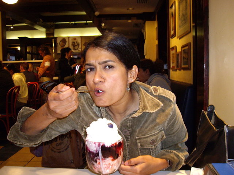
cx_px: 117
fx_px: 257
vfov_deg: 37.7
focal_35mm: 38
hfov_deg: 49.0
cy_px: 88
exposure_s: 1/40
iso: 200
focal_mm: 6.2
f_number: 2.7
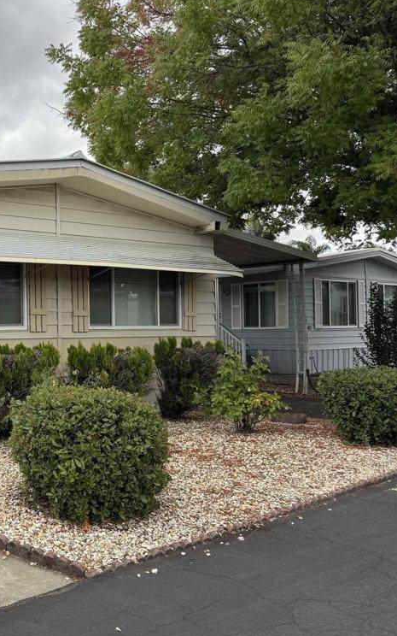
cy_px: 319
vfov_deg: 55.3
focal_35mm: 35
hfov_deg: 32.6
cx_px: -22
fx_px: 606
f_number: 1.78
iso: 80
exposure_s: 1/2174
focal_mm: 6.76
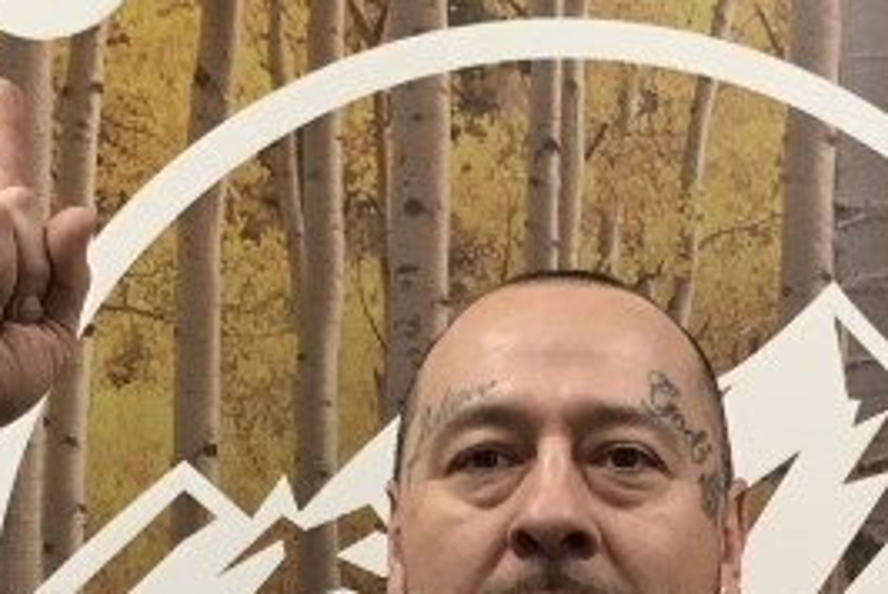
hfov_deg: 17.6
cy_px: 798
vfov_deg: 11.5
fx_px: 2864
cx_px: 541
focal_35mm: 116
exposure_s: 1/30
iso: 100
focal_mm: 4.15
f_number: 2.2
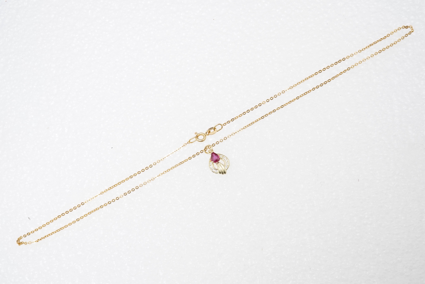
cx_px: 212
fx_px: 531
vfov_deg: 29.9
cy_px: 142
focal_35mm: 45
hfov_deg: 43.6
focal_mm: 30
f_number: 20
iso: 640
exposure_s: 1/125
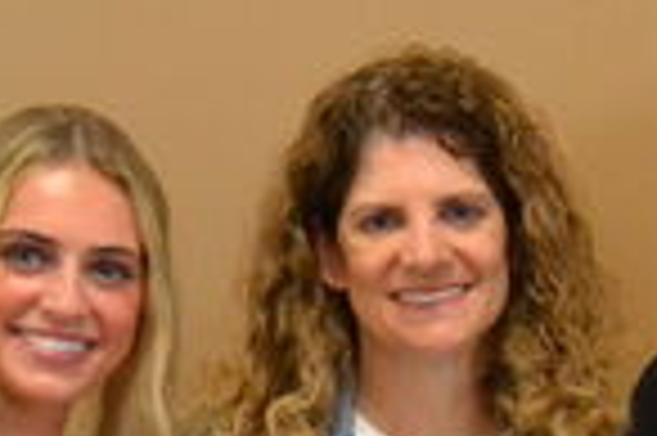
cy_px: 517
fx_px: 3464
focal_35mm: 190
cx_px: 727
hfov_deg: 10.7
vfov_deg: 7.2
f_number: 4.5
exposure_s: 1/160
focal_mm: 30
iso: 3200
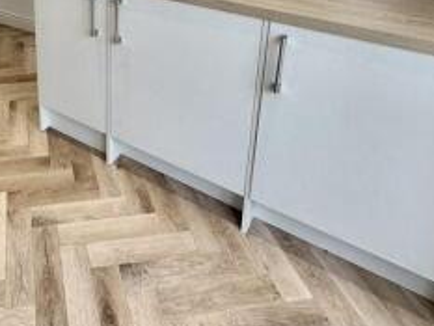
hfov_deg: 48.5
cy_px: -29
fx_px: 439
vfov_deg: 35.2
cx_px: 66
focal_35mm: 35
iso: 80
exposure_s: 1/100
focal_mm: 2.22
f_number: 2.2
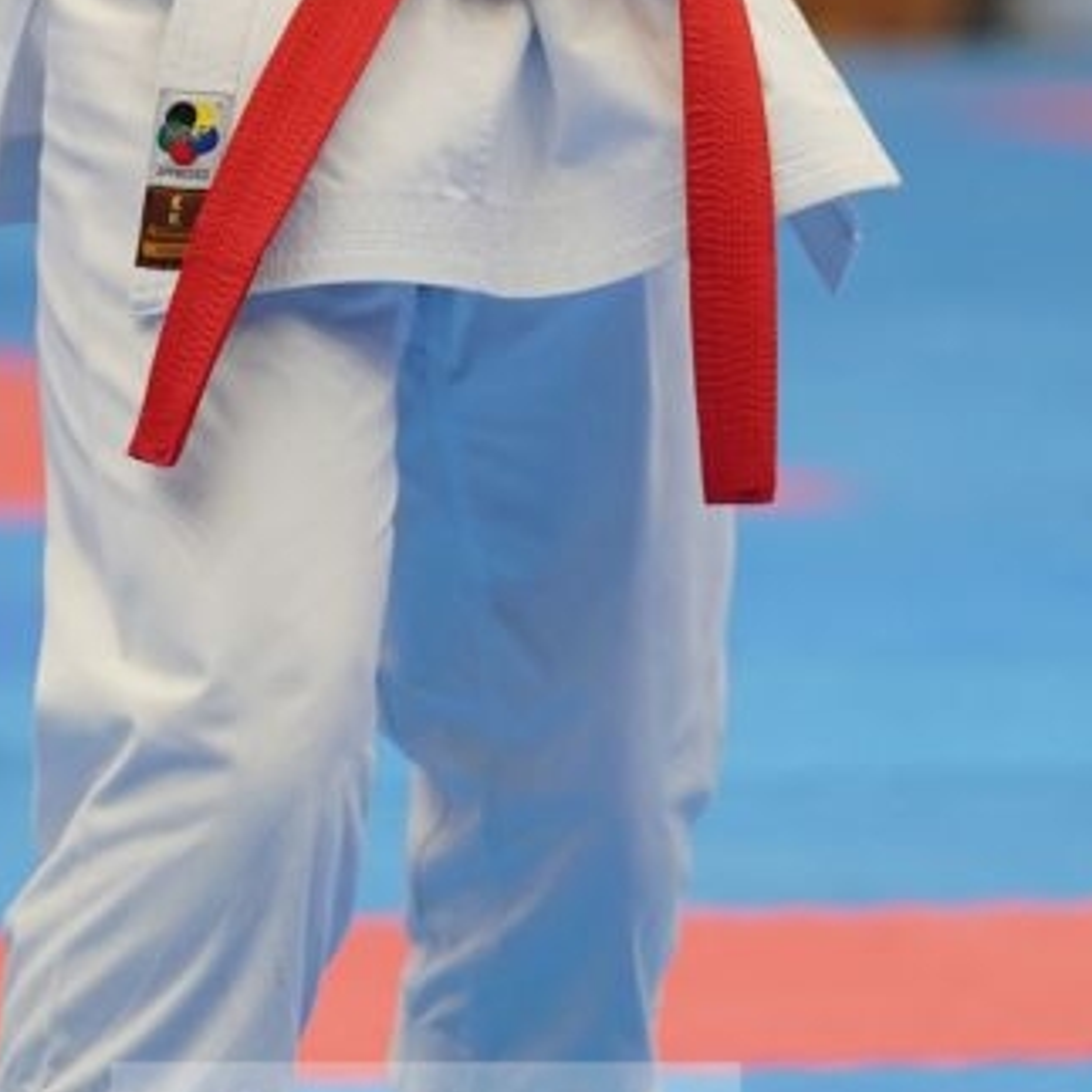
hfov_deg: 3.9
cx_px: 426
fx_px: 16203
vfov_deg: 3.9
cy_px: 169
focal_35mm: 454
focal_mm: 144
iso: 1000
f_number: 2.8
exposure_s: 1/500
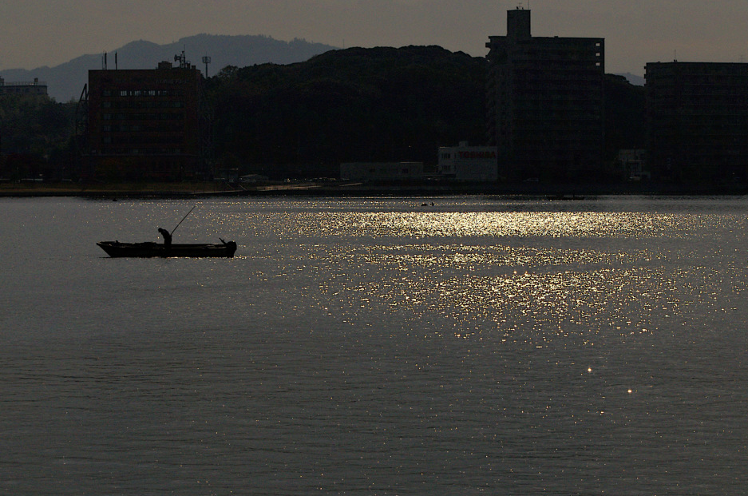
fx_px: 3401
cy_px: 263
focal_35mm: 164
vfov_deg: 8.3
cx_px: 402
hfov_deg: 12.5
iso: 200
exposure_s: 1/8000
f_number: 10
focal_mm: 100
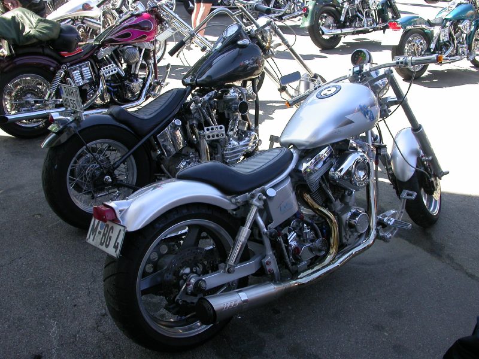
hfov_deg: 49.0
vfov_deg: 37.7
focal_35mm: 38
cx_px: 240
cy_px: 180
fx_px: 526
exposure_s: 1/132
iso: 100
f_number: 4.2
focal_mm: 7.85
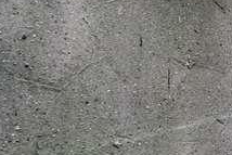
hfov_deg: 12.1
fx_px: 471
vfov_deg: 18.5
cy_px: 22
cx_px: 666
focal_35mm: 73
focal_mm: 12
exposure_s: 1/60
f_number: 4
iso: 800
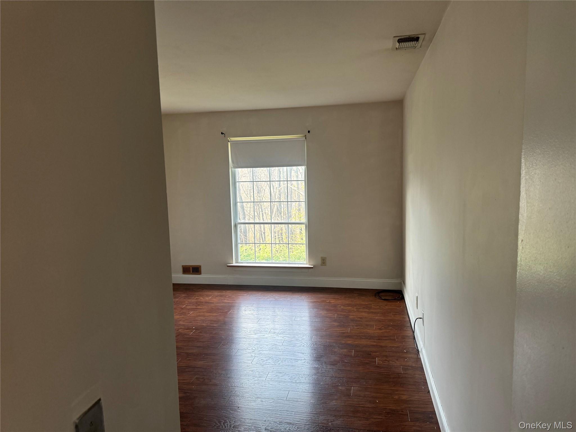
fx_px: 399
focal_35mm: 24
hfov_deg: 71.6
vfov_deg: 56.8
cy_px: 216
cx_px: 288
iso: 200
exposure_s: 1/88
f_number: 1.78
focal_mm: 6.76
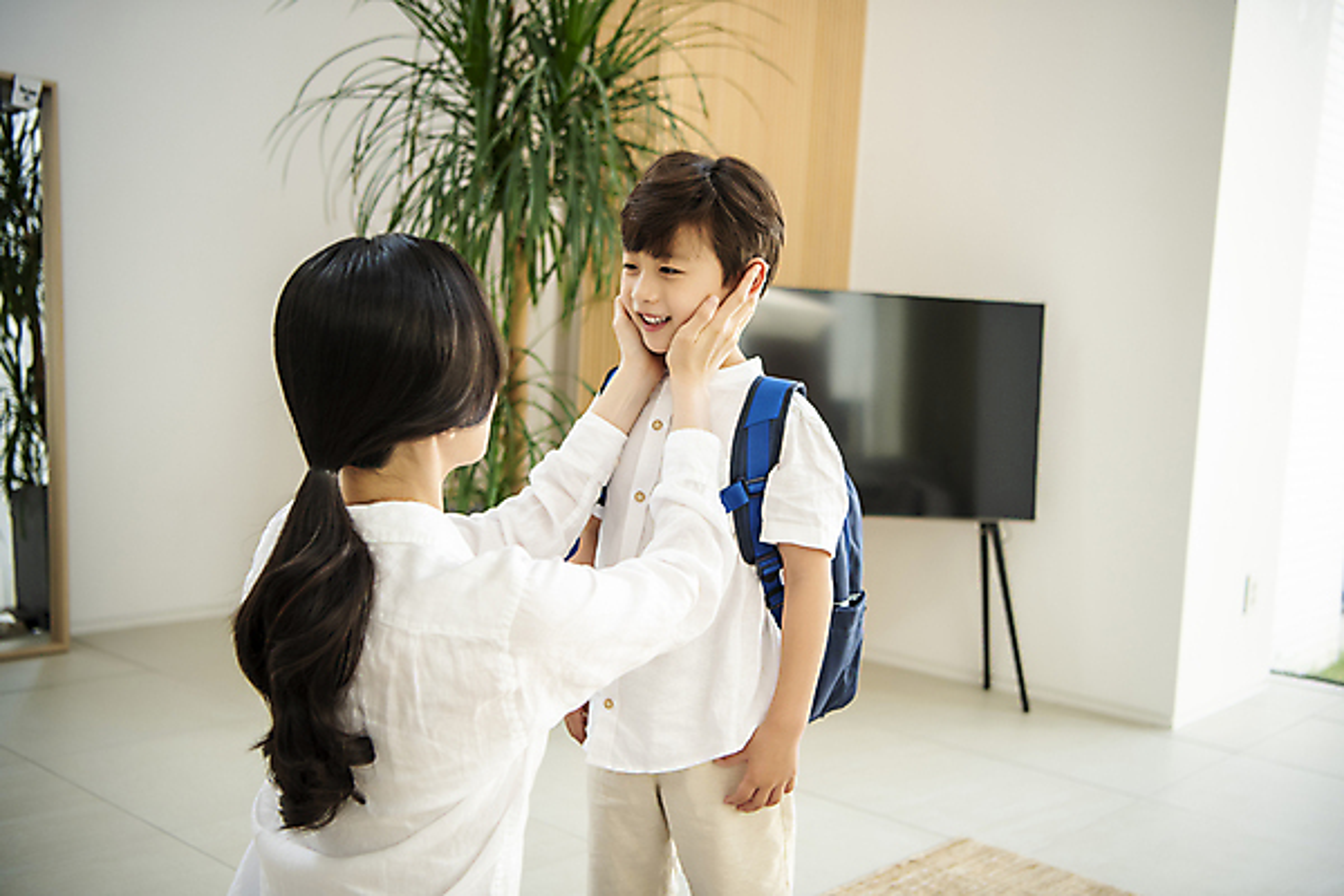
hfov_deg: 50.7
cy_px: 448
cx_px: 672
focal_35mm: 38
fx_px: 1419
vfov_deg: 35.1
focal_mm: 38
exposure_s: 1/125
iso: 500
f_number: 2.8
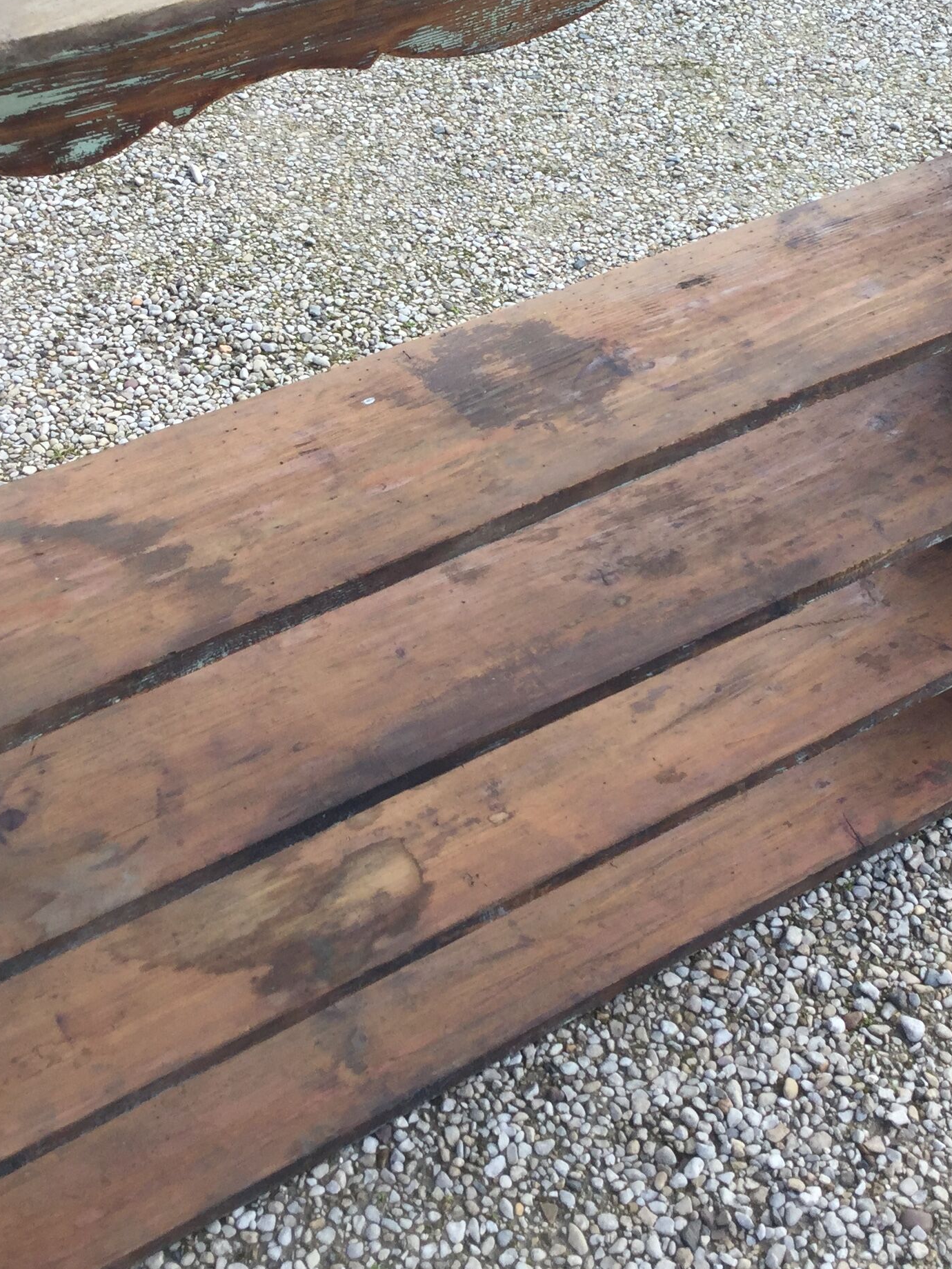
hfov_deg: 26.5
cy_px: 451
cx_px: 526
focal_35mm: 55
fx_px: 2017
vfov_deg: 34.7
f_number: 2.4
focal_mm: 3.3
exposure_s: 1/256
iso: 25
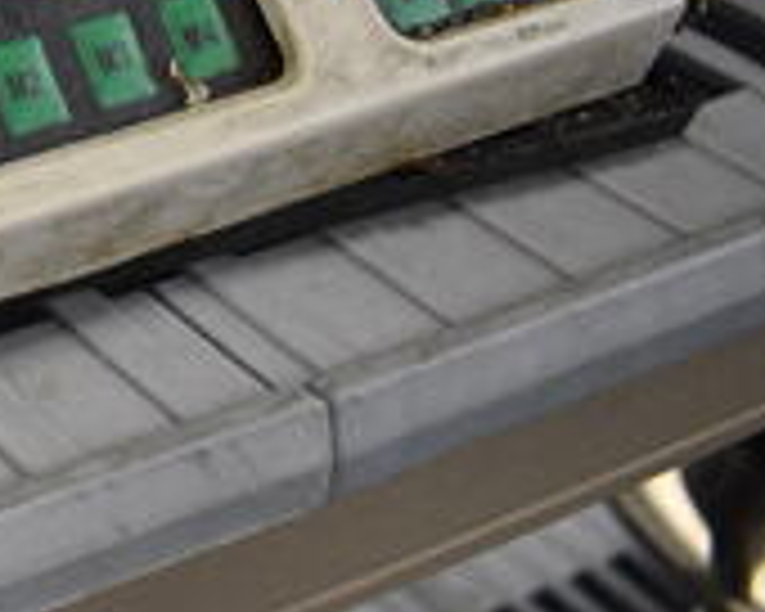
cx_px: -603
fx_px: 2060
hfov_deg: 17.3
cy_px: -86
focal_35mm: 91
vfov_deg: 16.3
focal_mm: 18
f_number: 3.5
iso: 1800
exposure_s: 1/125
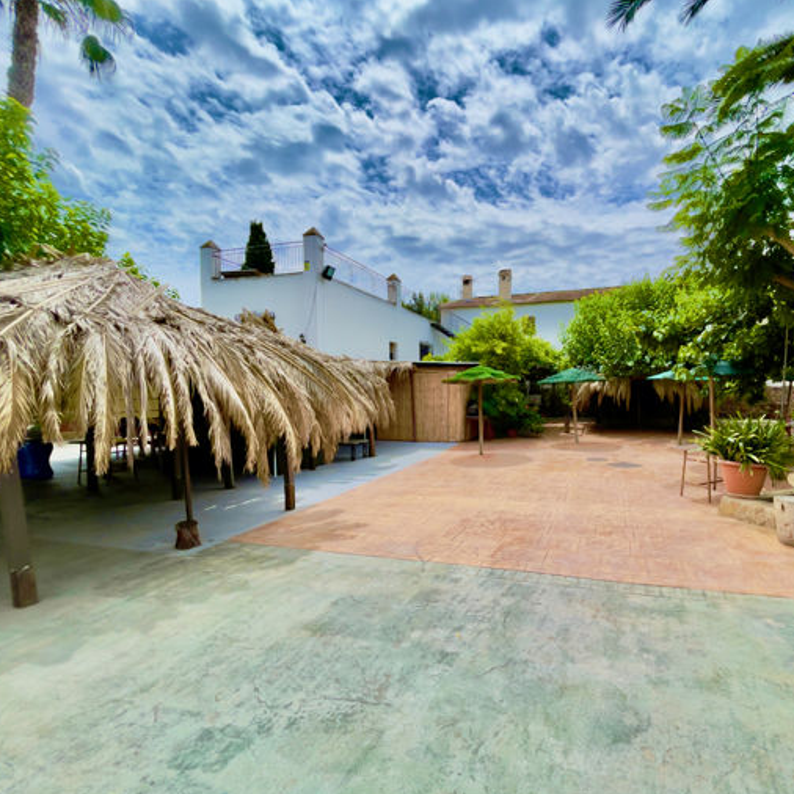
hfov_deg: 85.9
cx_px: 492
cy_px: 411
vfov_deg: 87.4
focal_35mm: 16
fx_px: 415
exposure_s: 1/1020
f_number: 2.4
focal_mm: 1.54
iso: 25
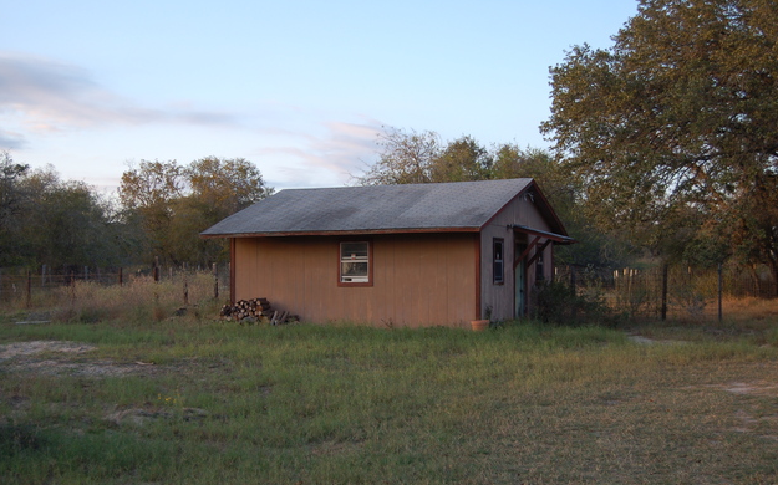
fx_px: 1028
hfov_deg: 41.4
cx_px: 385
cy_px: 262
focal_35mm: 49
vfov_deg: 26.6
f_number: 4.5
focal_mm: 31
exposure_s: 1/160
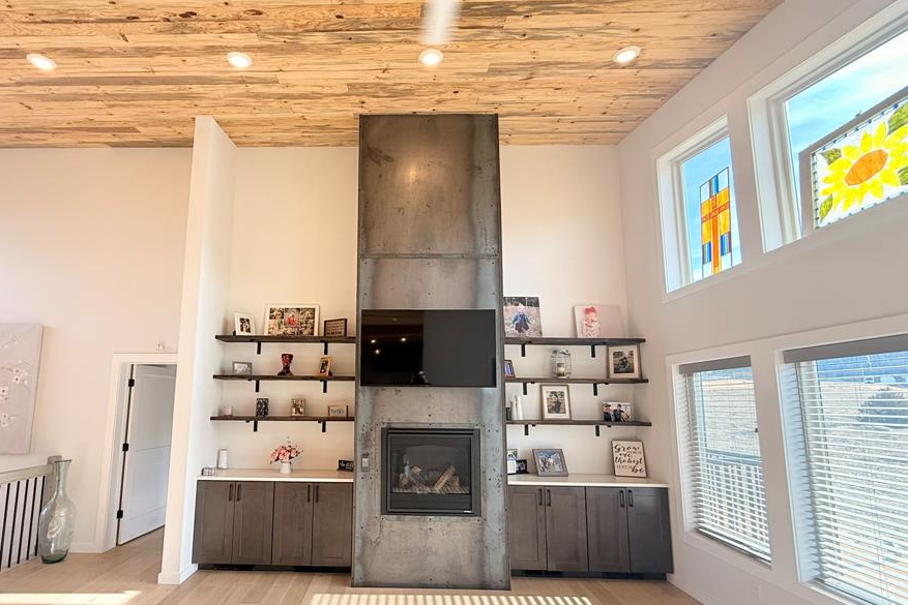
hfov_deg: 92.6
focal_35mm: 17
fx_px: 429
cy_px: 349
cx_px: 386
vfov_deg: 70.0
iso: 64
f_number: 2.2
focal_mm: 2.22
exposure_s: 1/120
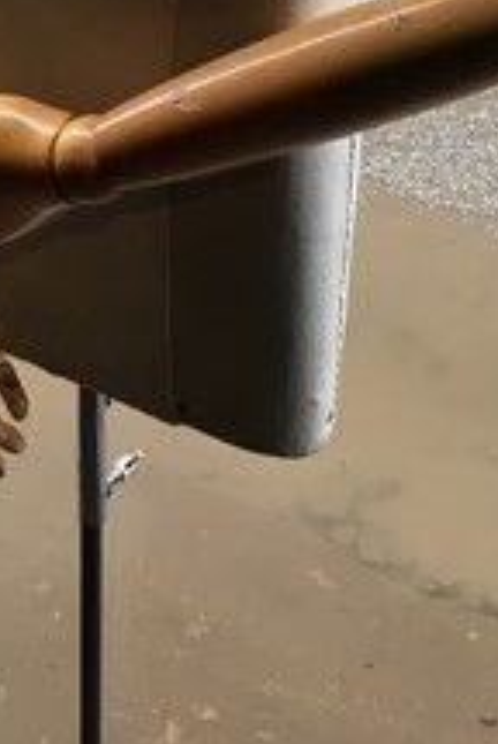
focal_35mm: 84
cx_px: 73
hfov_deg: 16.2
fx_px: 1737
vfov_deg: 21.5
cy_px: -260
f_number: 2.2
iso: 25
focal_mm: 4.15
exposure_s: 1/40
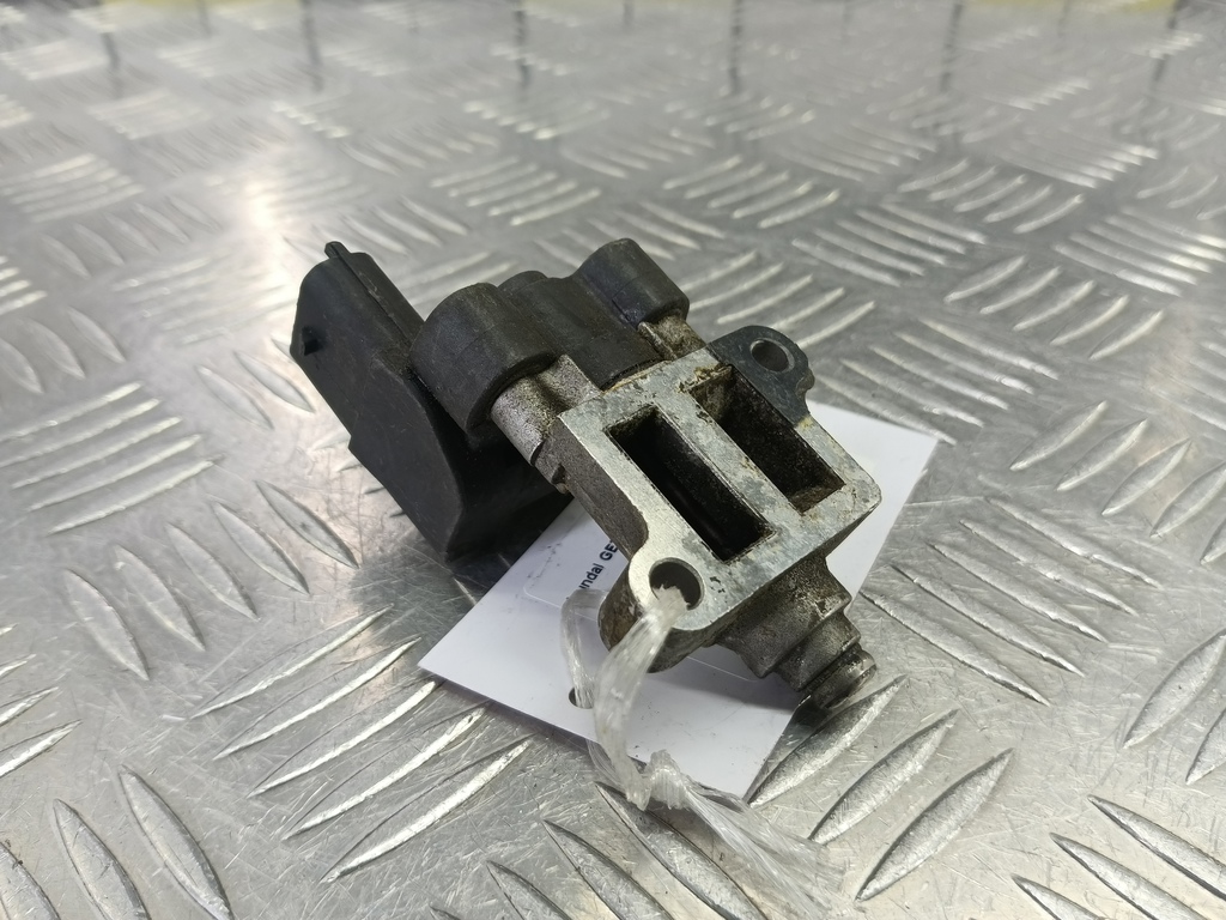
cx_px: 613
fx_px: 815
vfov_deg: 58.9
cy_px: 460
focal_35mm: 23
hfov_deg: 73.9
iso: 140
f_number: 1.6
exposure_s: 1/50
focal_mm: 4.11
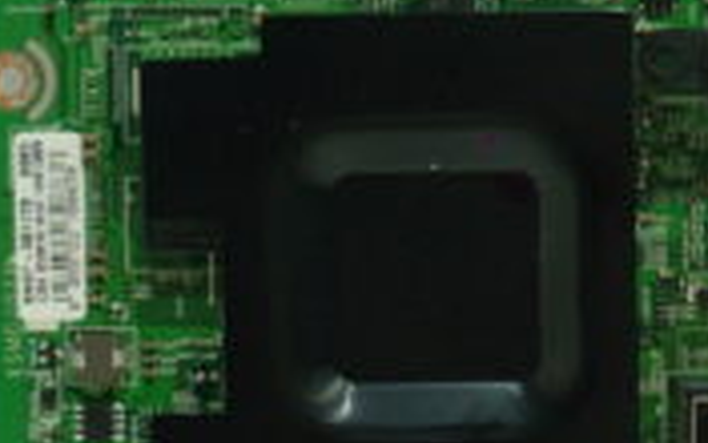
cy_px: 298
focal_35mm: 119
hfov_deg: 17.3
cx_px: 640
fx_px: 2296
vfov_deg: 11.0
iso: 125
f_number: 2.8
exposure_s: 1/30
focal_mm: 5.5
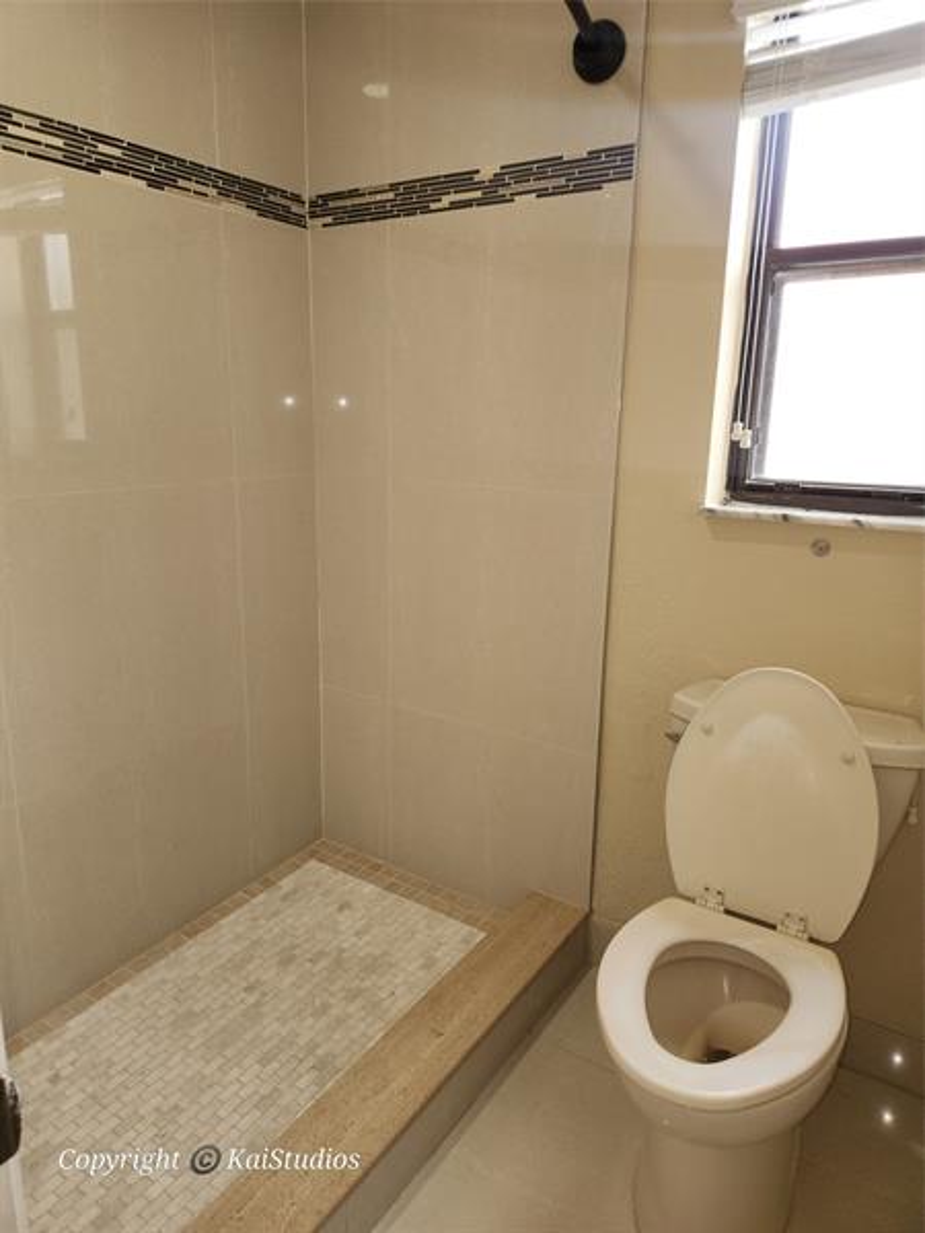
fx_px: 819
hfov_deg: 58.9
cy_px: 616
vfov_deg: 73.9
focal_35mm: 23
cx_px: 462
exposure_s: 1/60
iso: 50
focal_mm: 5.4
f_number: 1.8
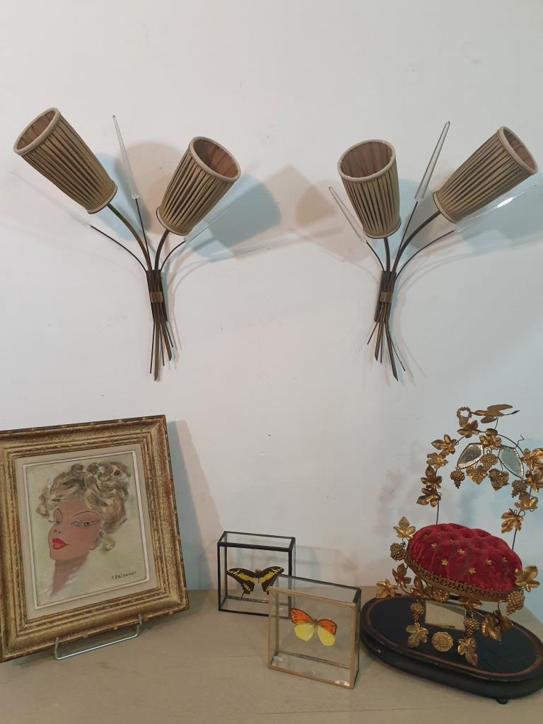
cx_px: 272
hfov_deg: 53.1
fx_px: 544
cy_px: 362
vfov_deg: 67.3
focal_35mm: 26
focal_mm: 4.3
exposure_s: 1/33
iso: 320
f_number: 2.4
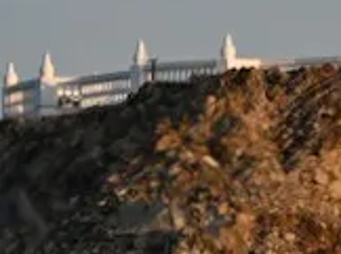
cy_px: -435
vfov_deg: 1.2
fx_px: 12551
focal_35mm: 1276
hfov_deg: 1.6
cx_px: 551
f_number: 6.3
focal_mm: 195
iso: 100
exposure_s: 1/320
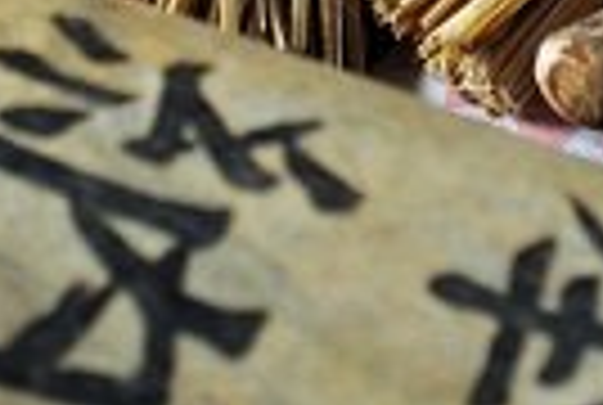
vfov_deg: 3.8
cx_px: 464
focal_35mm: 354
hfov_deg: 5.8
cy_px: -511
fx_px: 5943
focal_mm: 70
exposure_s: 1/3
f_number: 3.5
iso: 100
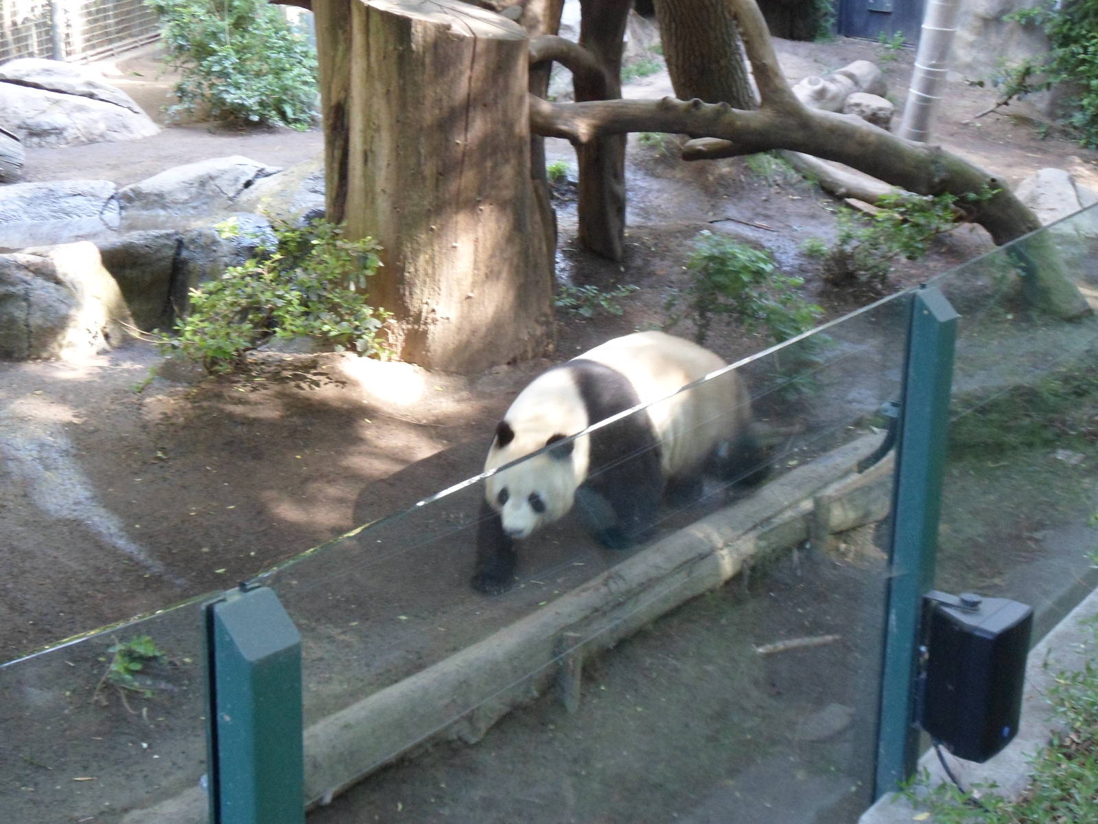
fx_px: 1649
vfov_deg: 28.0
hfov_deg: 36.8
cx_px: 549
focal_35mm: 52
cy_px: 412
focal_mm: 8.1
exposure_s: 1/30
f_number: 4.3
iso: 400
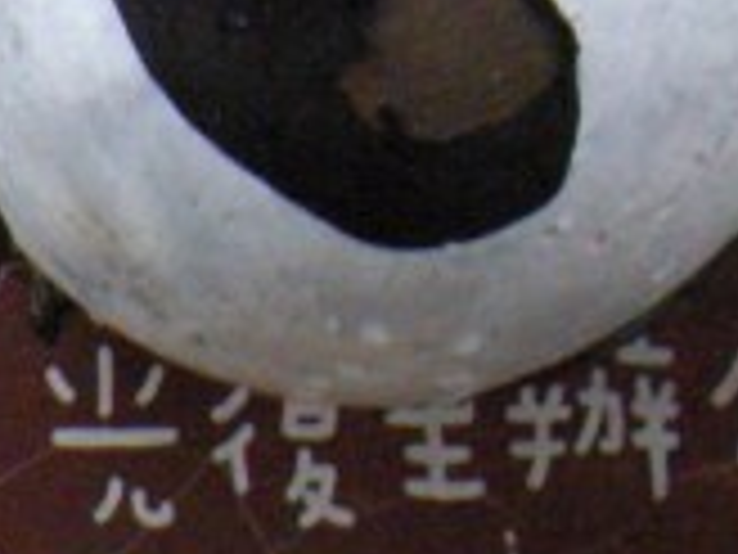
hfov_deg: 8.8
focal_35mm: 219
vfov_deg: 6.6
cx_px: -450
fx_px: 4669
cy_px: 1000
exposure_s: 1/60
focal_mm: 5.9
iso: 370
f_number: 3.8
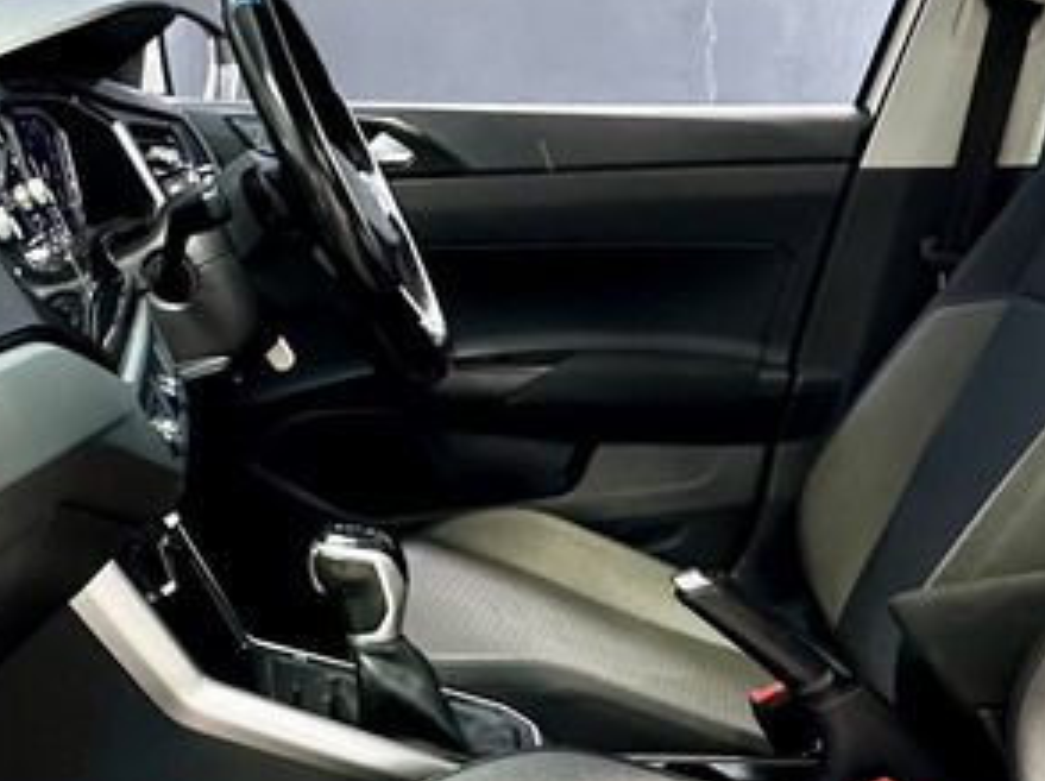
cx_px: 660
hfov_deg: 38.7
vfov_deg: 29.1
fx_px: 1477
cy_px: 606
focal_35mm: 49
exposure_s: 1/65
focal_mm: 2.22
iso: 320
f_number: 2.2
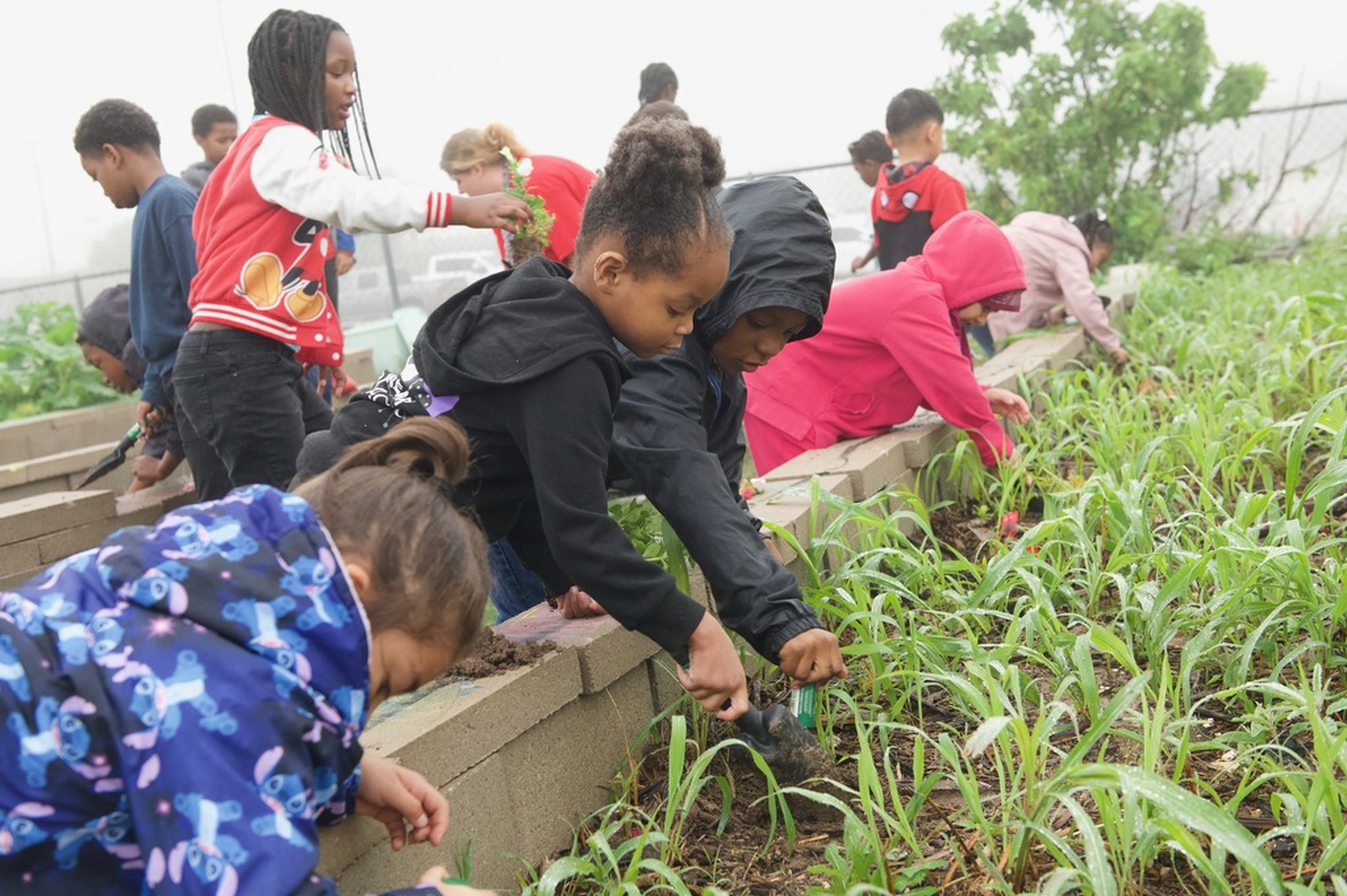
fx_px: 1795
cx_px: 674
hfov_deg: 41.1
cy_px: 448
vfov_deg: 28.0
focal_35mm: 48
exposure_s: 1/250
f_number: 5.6
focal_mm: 48
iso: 1600
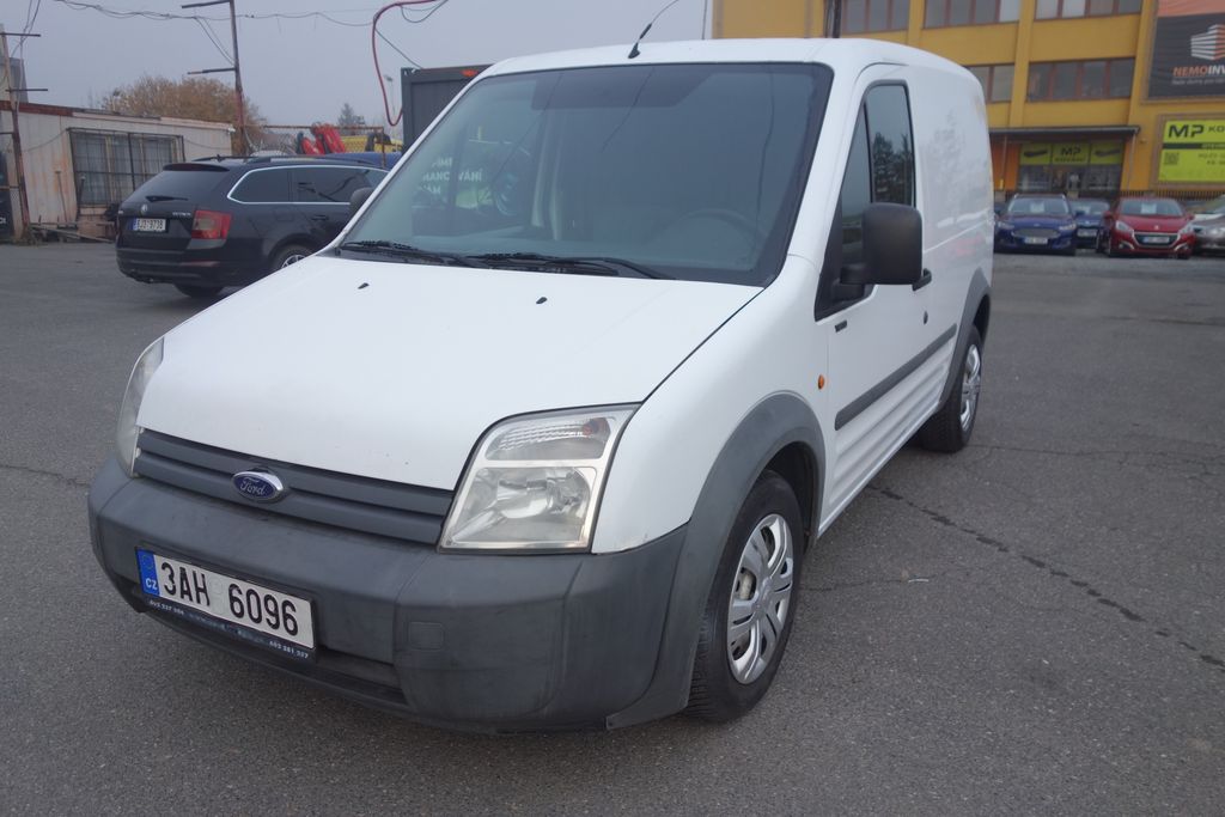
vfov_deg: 46.4
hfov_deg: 65.5
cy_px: 408
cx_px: 612
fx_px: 953
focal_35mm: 28
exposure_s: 1/100
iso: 125
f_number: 2.5
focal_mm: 10.4
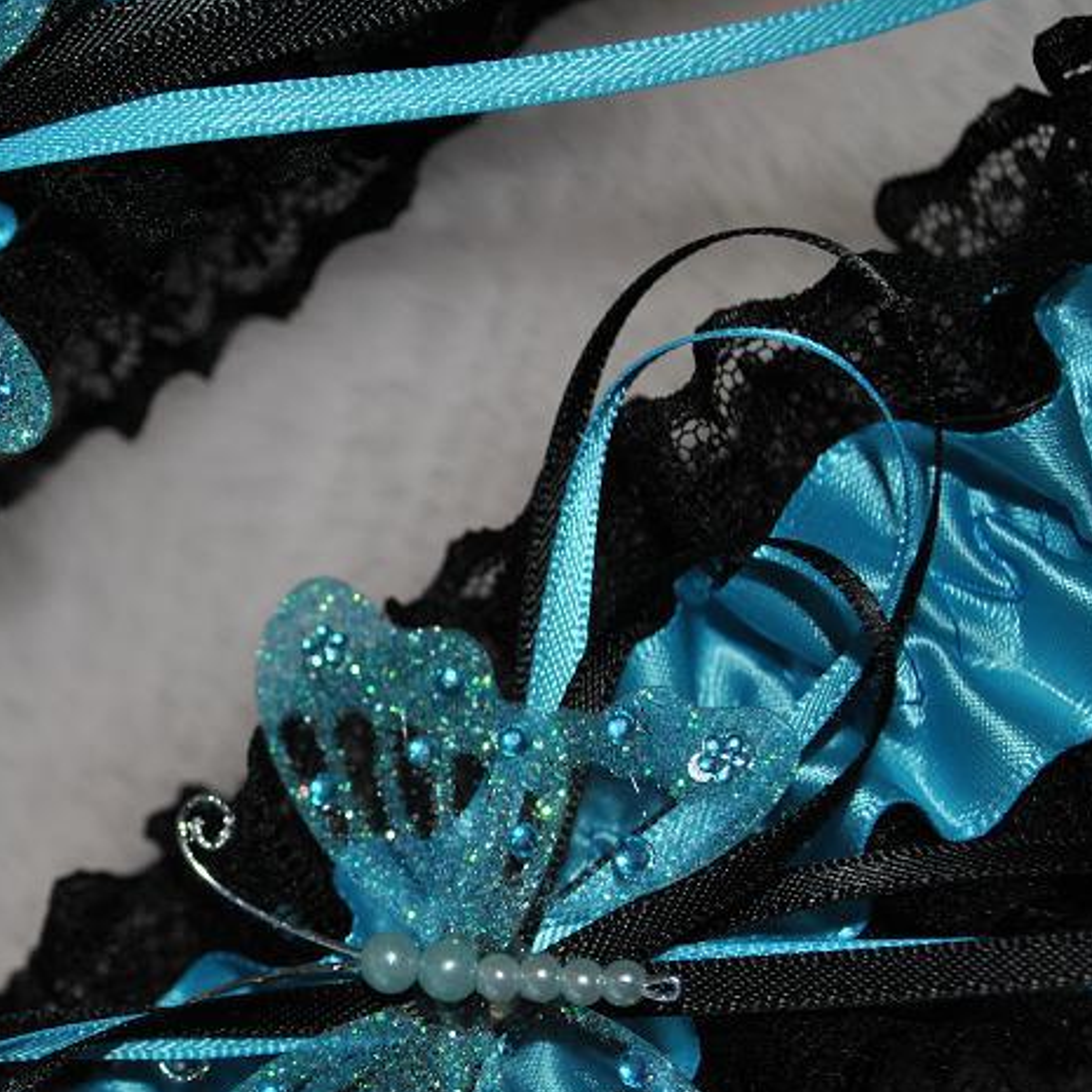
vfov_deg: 20.4
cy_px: 641
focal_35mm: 85
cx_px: 99
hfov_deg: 20.0
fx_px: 3034
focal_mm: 32
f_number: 4.8
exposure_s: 1/60
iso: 110
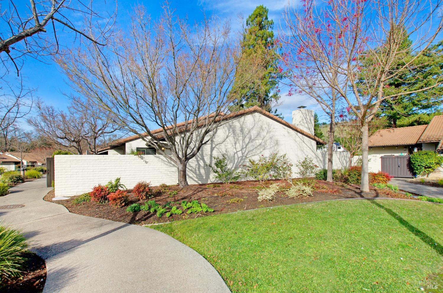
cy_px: 146
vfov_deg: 77.1
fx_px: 184
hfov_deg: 100.5
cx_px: 222
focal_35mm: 15
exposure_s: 1/400
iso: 100
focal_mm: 10
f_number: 8
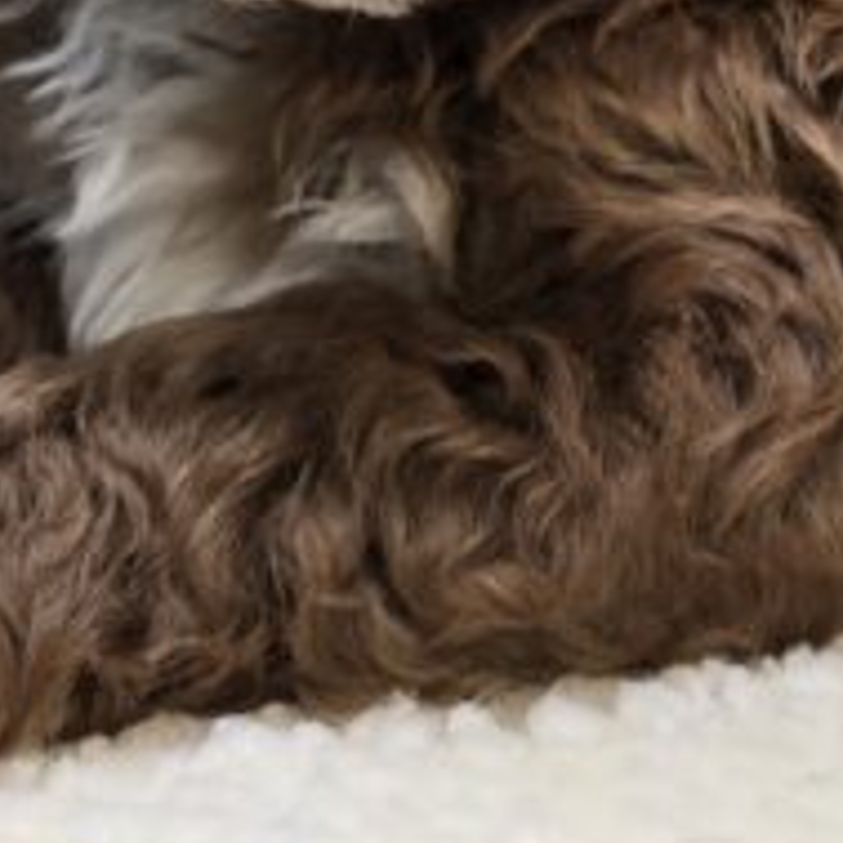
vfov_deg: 15.2
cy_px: -232
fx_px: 3031
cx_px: 888
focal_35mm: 110
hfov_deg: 15.5
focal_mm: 6.3
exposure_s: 1/120
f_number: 1.7
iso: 50
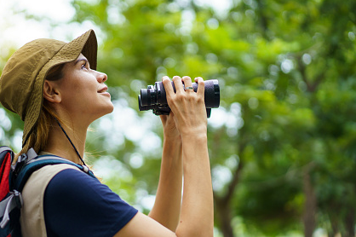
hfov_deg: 30.0
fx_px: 662
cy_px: 113
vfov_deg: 20.3
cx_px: 148
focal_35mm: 67
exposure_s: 1/1250
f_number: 1.8
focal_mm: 55
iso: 250
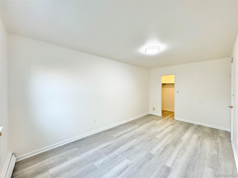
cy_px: 89
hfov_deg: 102.1
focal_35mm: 14
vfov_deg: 85.7
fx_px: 96
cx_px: 119
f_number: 2.2
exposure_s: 1/60
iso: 200
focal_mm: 2.22
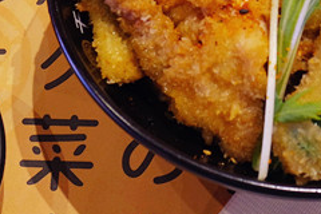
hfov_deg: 25.4
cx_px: 154
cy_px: 120
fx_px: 713
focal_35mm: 80
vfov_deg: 17.1
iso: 400
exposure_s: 1/15
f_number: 3.5
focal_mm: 9
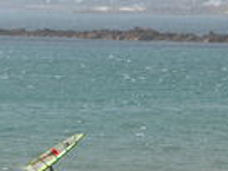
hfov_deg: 3.5
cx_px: -82
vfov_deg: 2.6
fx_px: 3708
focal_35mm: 563
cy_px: 23
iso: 100
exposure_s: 1/452
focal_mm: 48.5
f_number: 5.7
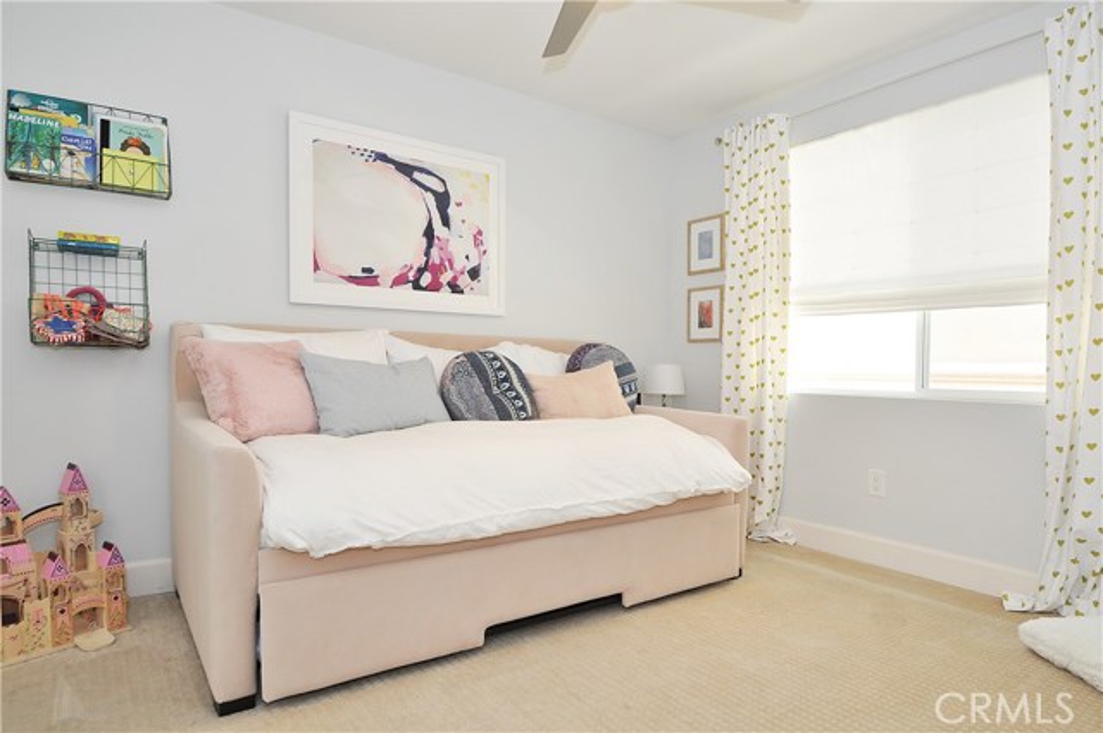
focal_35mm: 21
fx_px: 643
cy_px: 366
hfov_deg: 81.3
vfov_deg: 59.4
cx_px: 552
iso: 250
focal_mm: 14
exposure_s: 1/13
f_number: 8
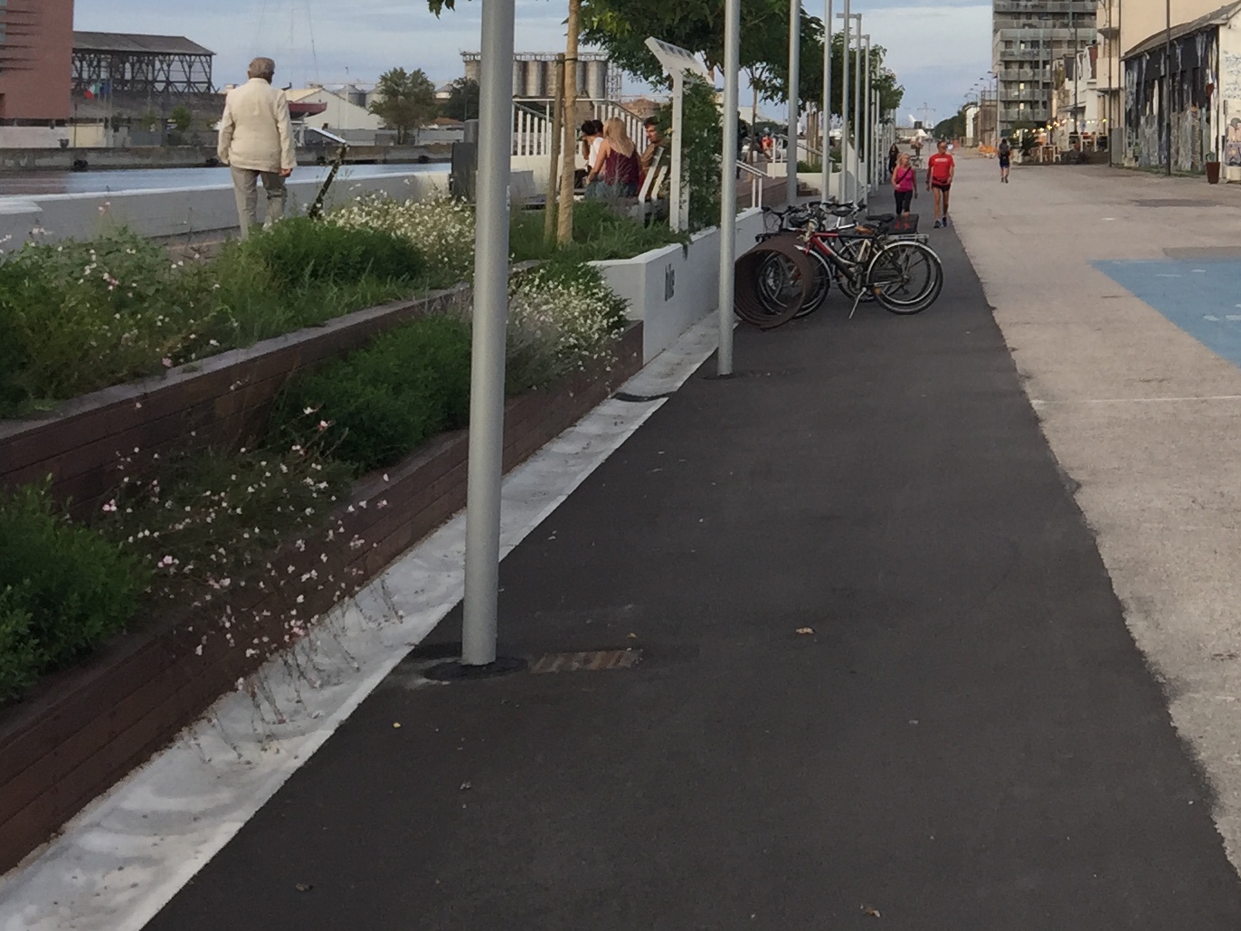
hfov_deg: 25.9
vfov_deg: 20.4
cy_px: -66
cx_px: 1388
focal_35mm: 69
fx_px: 2474
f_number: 2.2
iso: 32
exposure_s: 1/278
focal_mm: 4.15
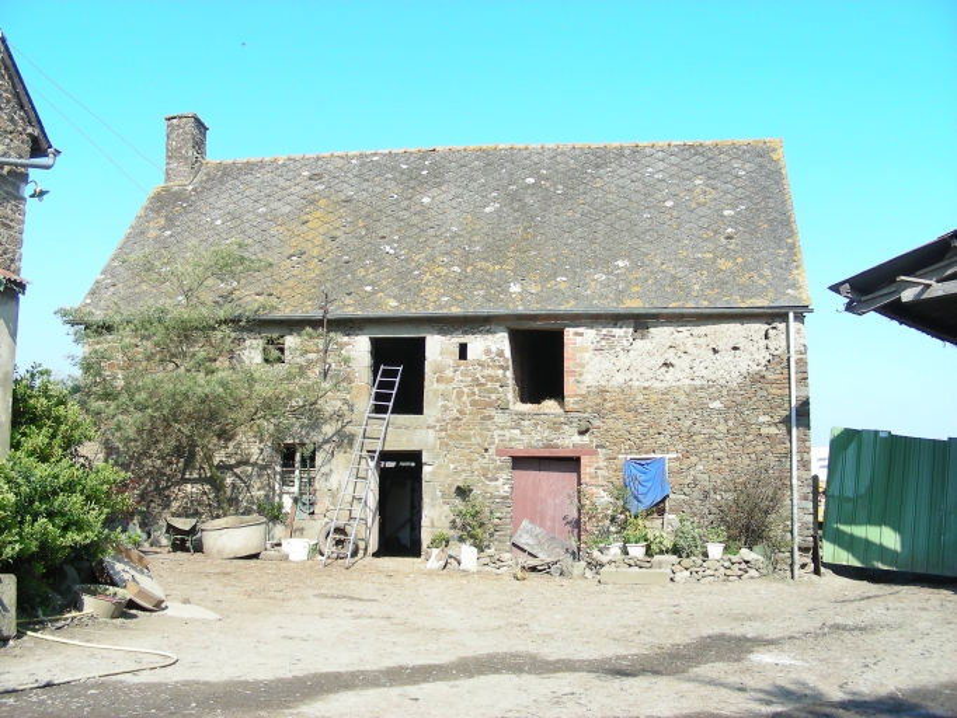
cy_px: 359
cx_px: 478
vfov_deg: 37.7
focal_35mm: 38
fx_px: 1051
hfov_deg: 49.0
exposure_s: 1/203
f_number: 4
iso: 50
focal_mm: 6.3
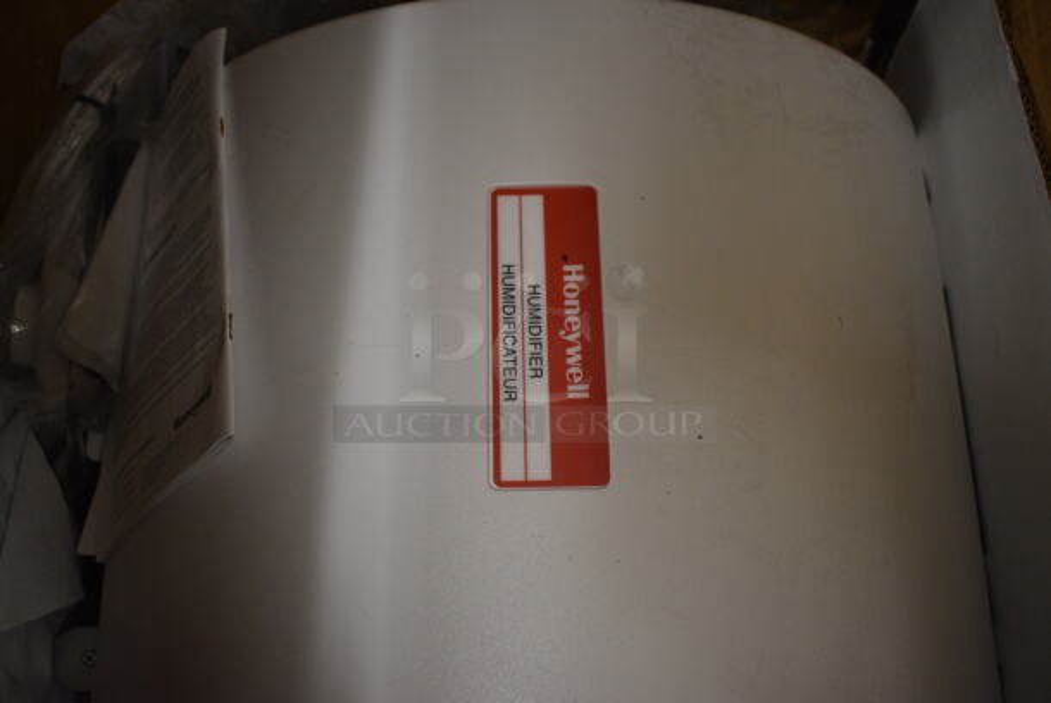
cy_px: 352
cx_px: 526
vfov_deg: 40.1
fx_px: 964
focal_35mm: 33
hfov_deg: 57.2
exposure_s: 1/125
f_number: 3.8
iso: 1250
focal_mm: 22
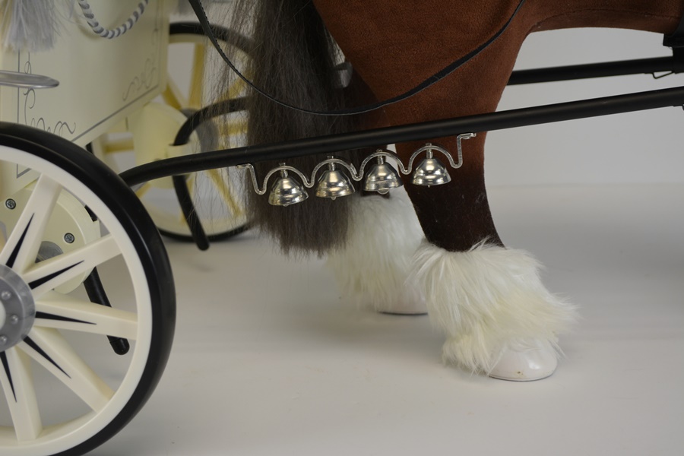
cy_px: 228
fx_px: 1254
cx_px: 342
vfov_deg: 20.6
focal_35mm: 66
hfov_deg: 30.5
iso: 360
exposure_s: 1/125
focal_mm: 44
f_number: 5.6
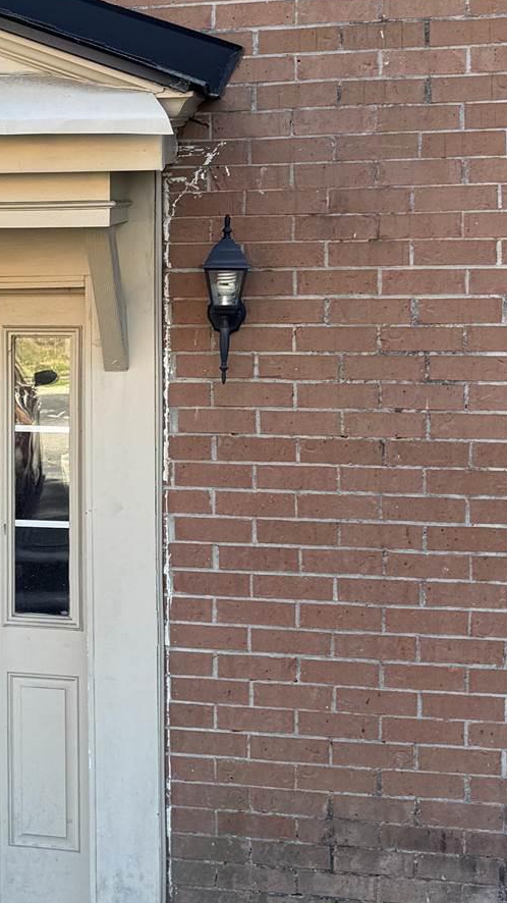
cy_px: 331
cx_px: -205
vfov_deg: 30.9
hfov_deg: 16.5
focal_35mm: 68
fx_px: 1626
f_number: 1.78
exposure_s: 1/387
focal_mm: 6.76
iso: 80
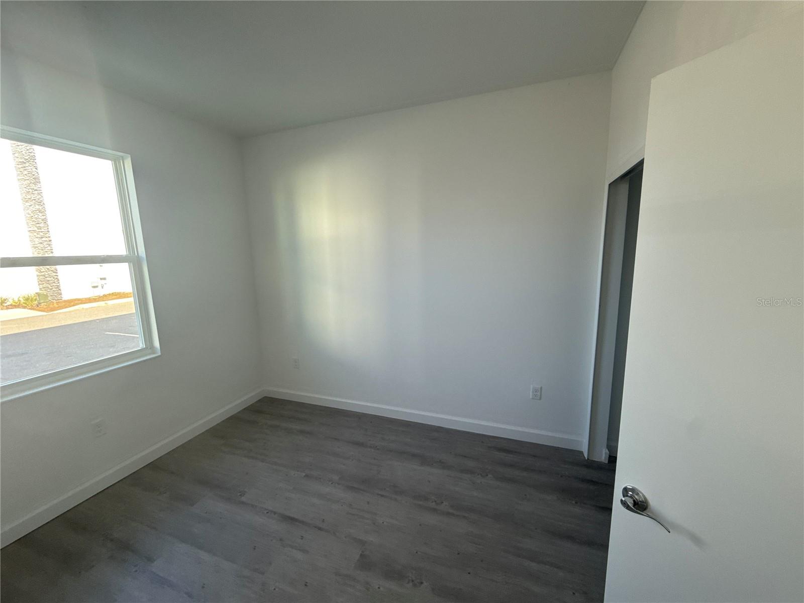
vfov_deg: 85.7
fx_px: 325
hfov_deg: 102.1
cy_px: 302
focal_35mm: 14
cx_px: 402
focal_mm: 2.22
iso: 100
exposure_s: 1/99
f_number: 2.2
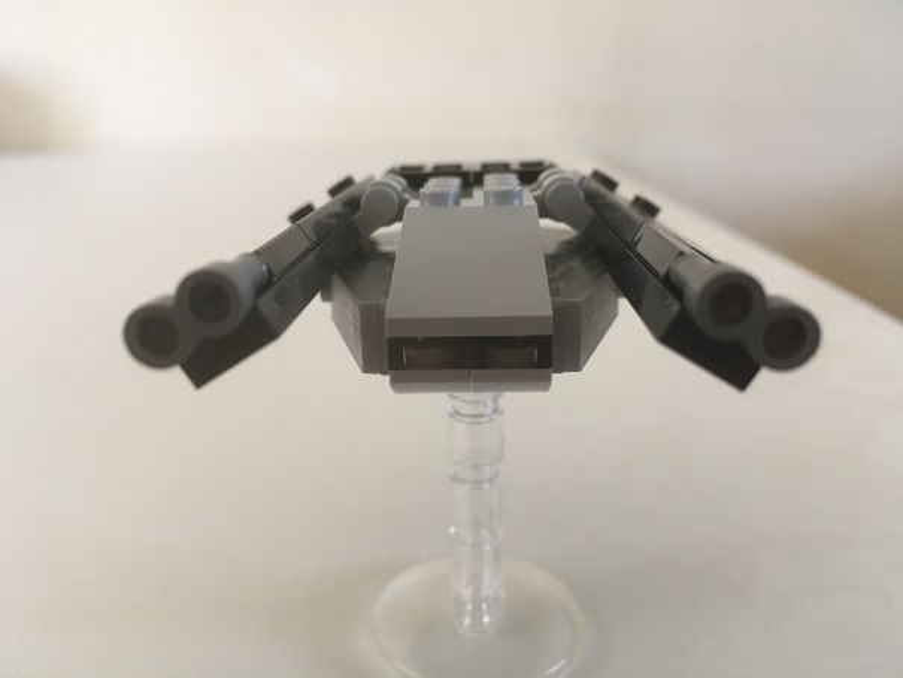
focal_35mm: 29
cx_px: 452
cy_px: 339
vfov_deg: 48.2
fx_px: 757
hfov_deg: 61.6
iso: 50
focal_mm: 4.15
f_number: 2.2
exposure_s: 1/33
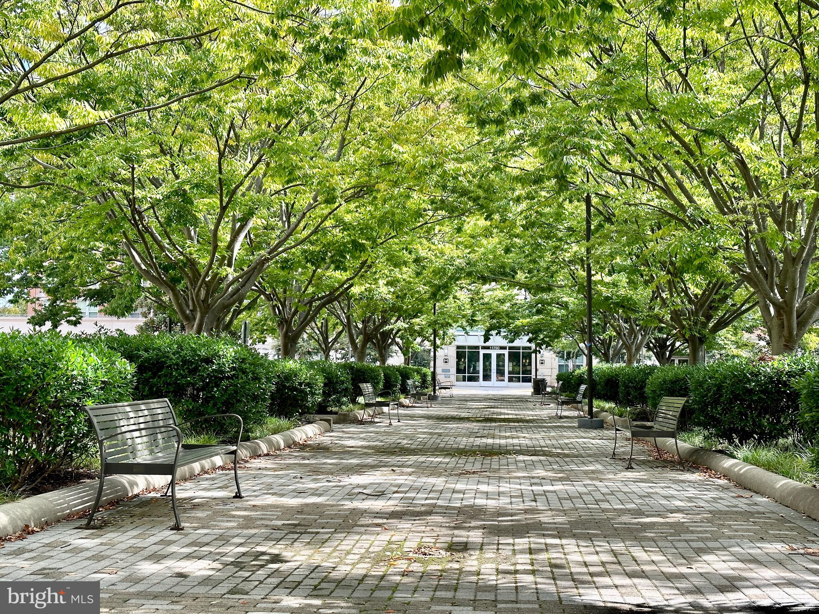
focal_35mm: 48
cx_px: 410
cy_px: 307
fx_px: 1136
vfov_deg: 30.3
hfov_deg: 39.7
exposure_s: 1/659
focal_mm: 6.86
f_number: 1.78
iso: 64
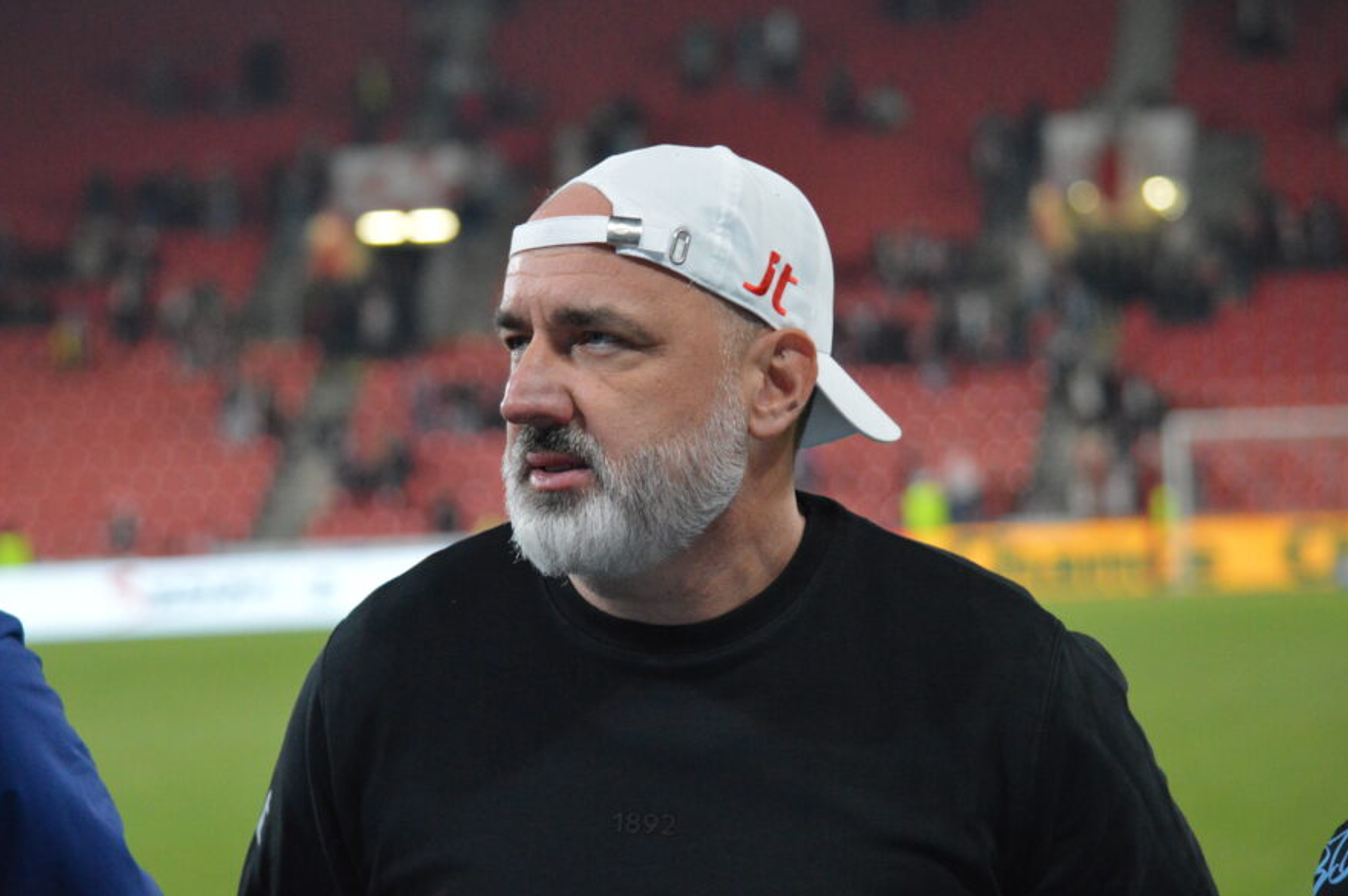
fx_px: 6397
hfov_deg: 12.0
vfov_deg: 8.0
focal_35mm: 171
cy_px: 485
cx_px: 596
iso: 3200
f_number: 4.5
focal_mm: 98
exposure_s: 1/250
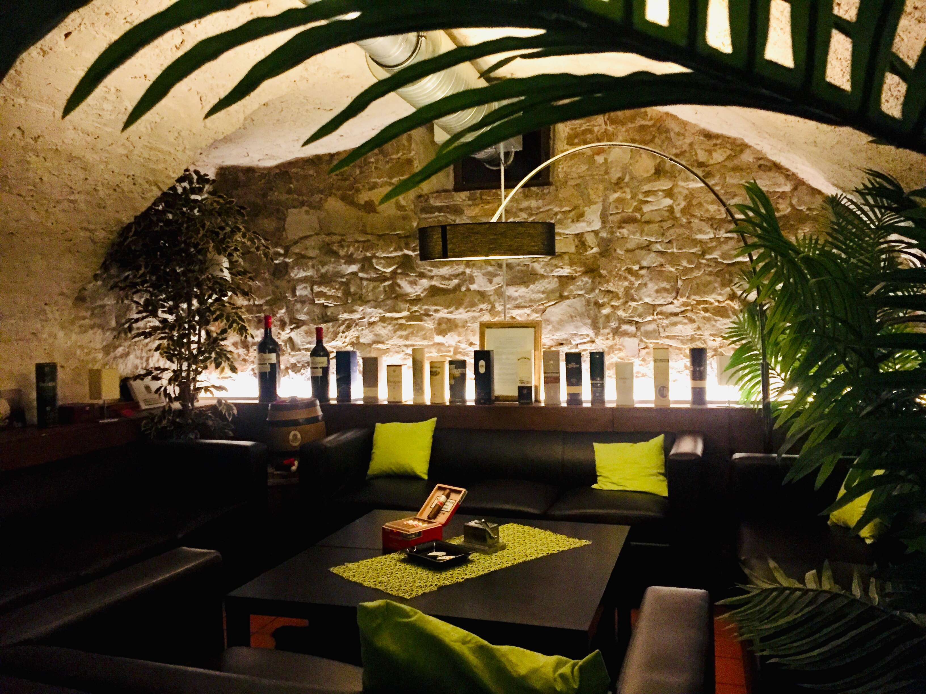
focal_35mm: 29
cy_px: 347
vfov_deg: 48.2
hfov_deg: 61.7
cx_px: 463
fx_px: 776
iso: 320
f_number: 2.2
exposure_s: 1/17
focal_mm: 4.15
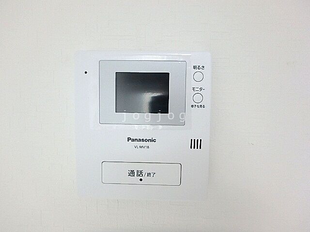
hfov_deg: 79.0
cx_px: 155
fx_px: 188
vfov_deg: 63.4
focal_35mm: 21
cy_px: 116
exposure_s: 1/50
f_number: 3.5
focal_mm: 3.7
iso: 200
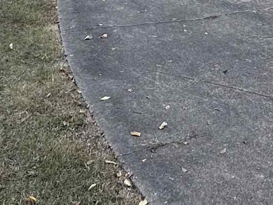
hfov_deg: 23.9
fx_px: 616
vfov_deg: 15.2
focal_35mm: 78
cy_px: -208
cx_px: 274
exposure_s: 1/184
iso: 40
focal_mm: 2.22
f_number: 2.2
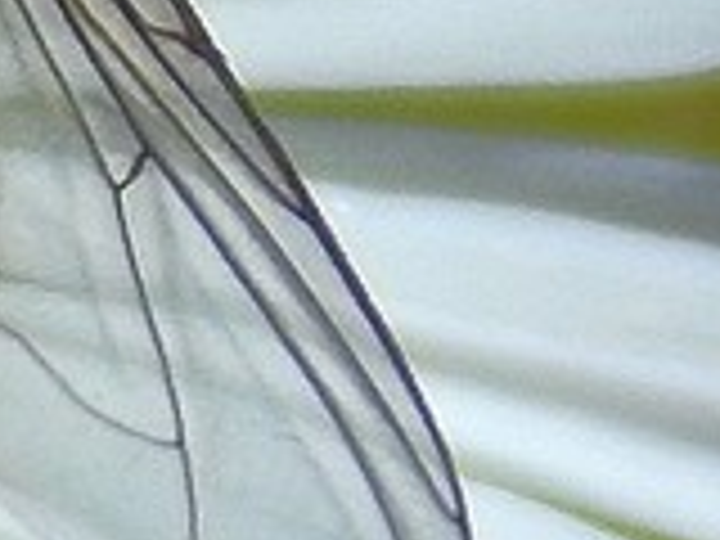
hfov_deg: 2.1
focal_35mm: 921
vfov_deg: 1.6
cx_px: -459
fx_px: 19156
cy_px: -117
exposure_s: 1/320
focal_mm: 32.8
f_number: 10.5
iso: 125
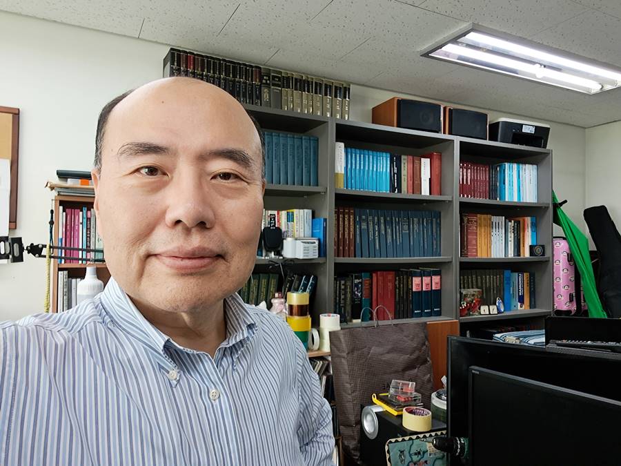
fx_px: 448
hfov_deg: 69.4
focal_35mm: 25
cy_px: 233
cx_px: 310
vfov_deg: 54.9
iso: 80
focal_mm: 3.39
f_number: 2.2
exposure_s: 1/60
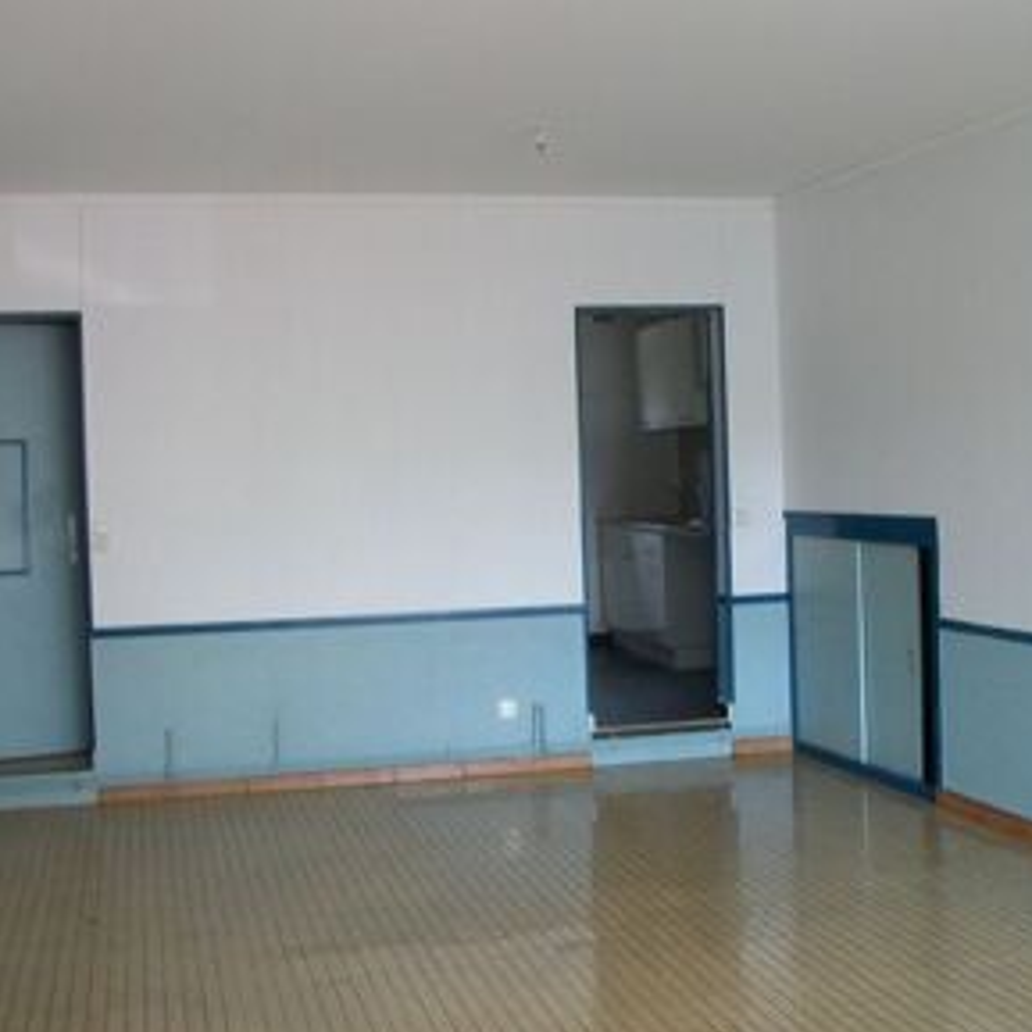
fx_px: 1585
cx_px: 621
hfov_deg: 35.9
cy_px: 521
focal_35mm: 47
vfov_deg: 36.1
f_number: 2.9
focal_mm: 5.7
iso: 160
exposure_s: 1/30
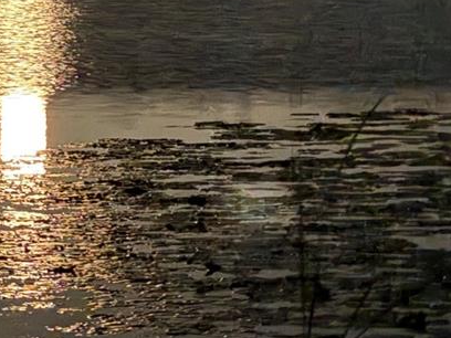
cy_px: -89
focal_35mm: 353
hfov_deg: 5.6
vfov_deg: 4.2
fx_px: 4599
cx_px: 119
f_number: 2.8
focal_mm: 15.66
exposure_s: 1/4
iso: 2500
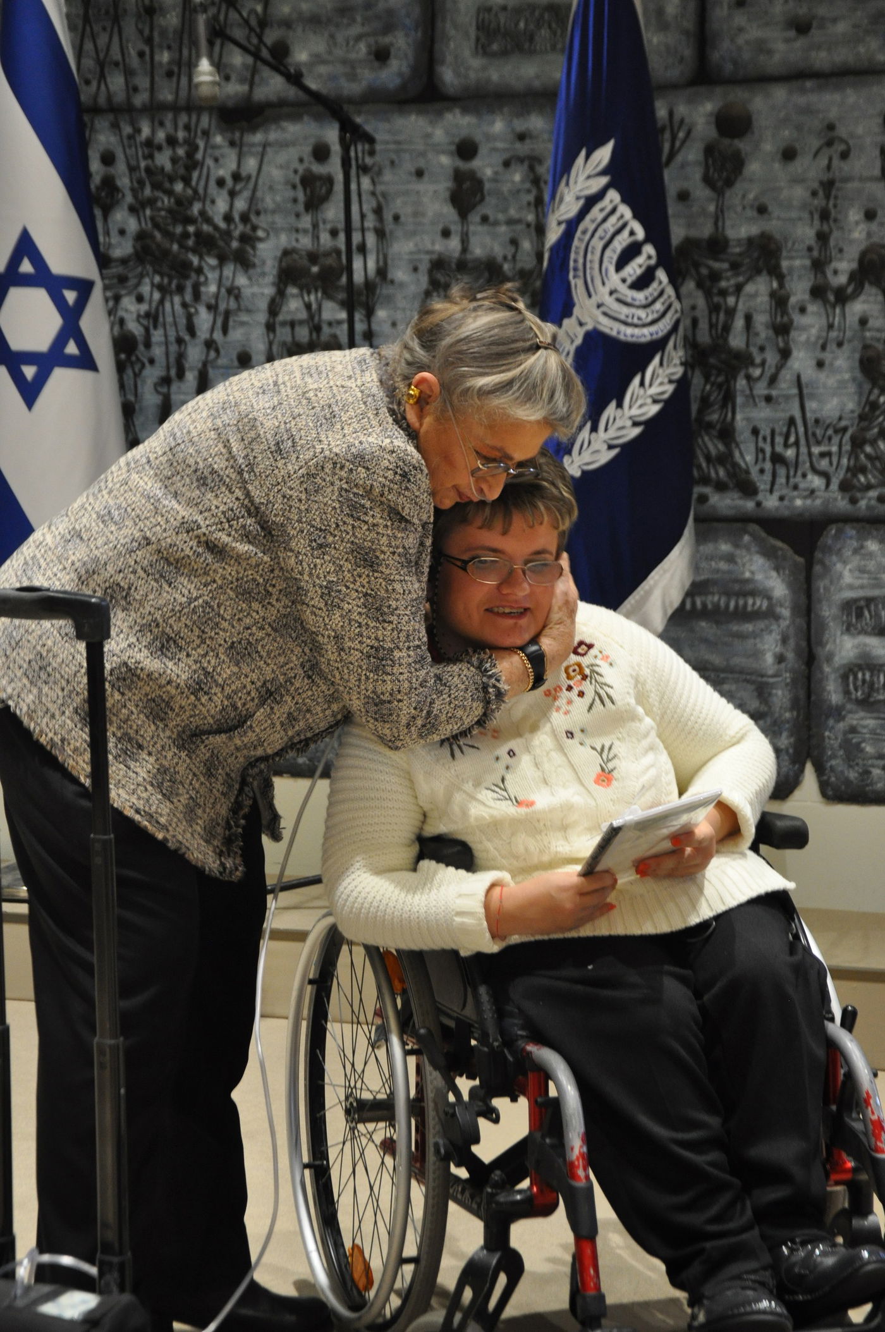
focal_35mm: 75
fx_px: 2772
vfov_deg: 27.0
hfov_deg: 18.1
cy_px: 666
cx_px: 442
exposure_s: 1/30
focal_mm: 50
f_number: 5
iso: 800
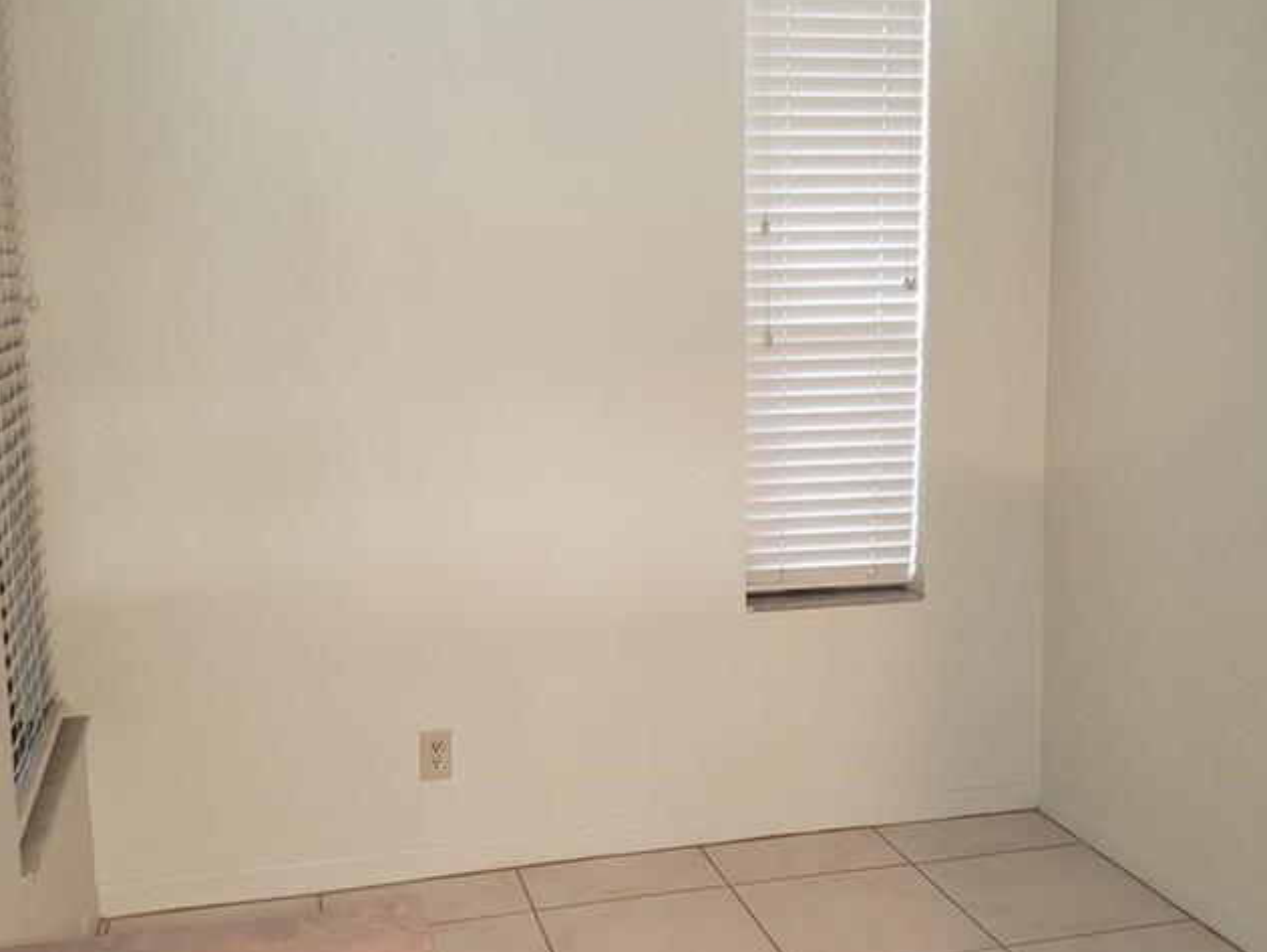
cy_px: 459
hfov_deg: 55.3
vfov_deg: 43.0
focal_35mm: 33
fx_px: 1208
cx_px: 674
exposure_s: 1/24
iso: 80
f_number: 1.5
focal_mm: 4.3
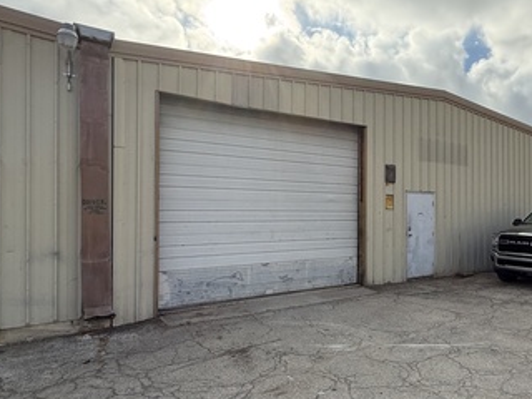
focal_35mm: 28
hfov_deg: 61.1
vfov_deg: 49.7
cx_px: 376
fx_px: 430
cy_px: 209
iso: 50
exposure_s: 1/2024
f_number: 2.2
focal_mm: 2.22
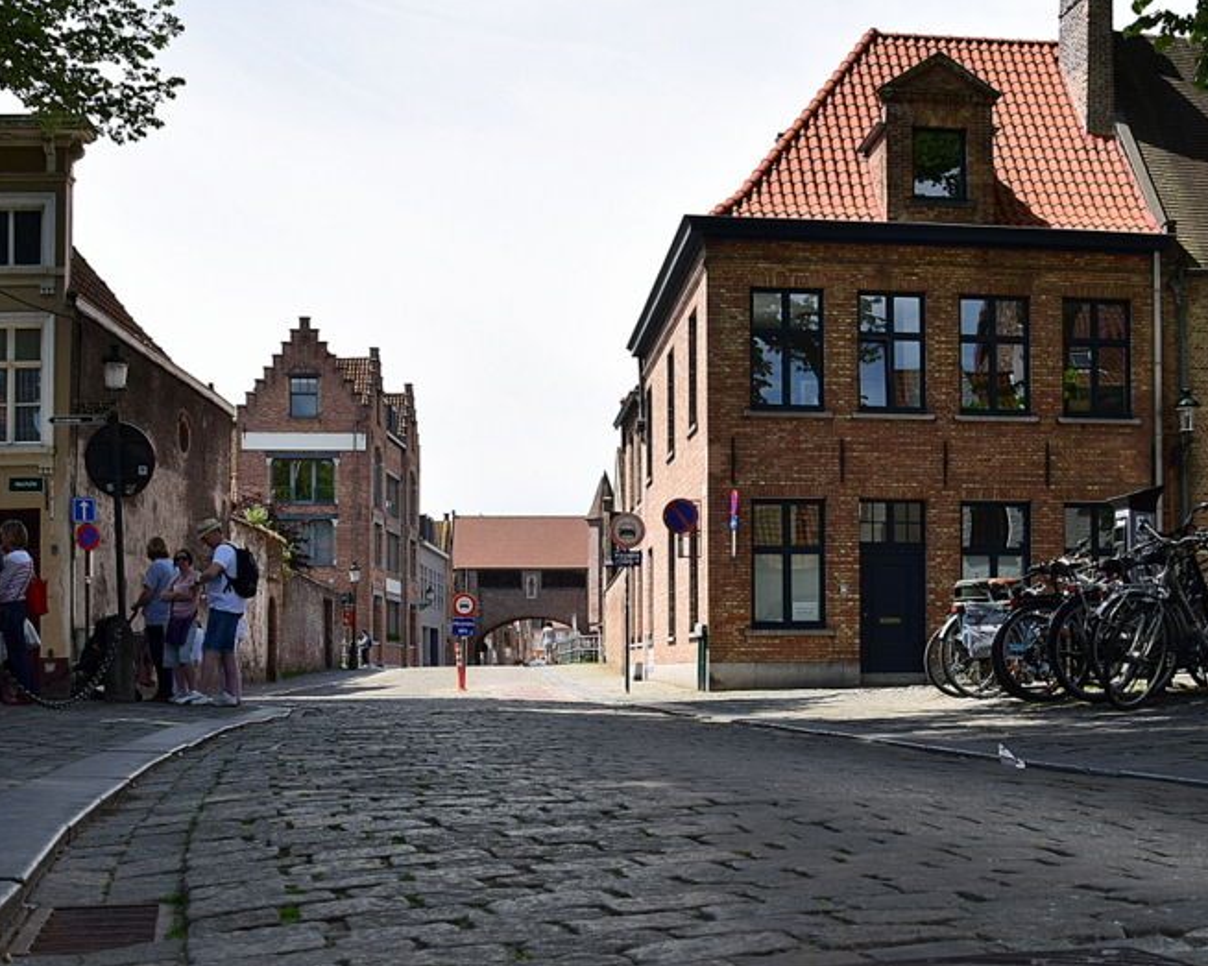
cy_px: 486
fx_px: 1108
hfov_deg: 57.2
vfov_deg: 47.1
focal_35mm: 31
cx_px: 573
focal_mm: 18
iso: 125
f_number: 8
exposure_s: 1/80
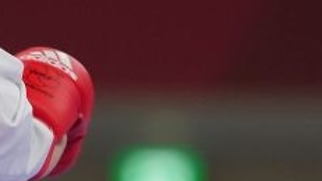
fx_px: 13808
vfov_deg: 0.8
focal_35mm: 1617
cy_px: -60
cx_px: 177
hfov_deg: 1.3
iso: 640
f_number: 2.8
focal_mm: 198
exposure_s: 1/1000
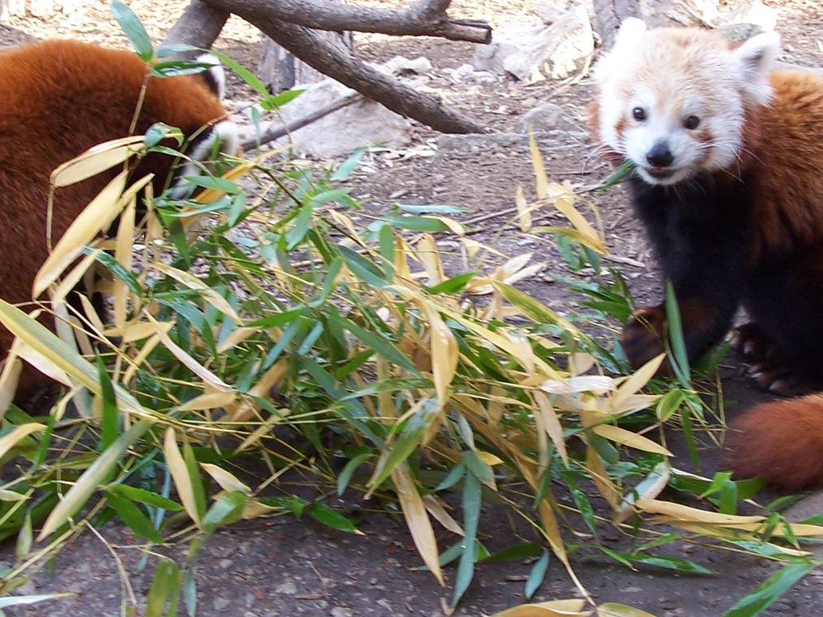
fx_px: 1308
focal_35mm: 55
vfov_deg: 26.5
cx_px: 487
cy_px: 242
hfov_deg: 34.8
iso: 100
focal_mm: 6
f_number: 2.8
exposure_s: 1/30
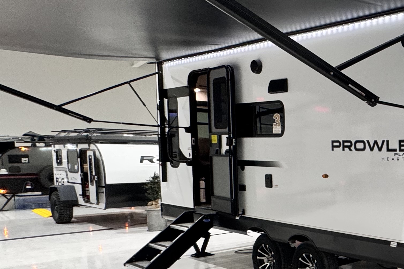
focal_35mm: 39
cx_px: 532
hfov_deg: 34.2
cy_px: 189
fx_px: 438
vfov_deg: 33.8
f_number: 2.2
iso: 160
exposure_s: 1/99
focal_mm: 2.22
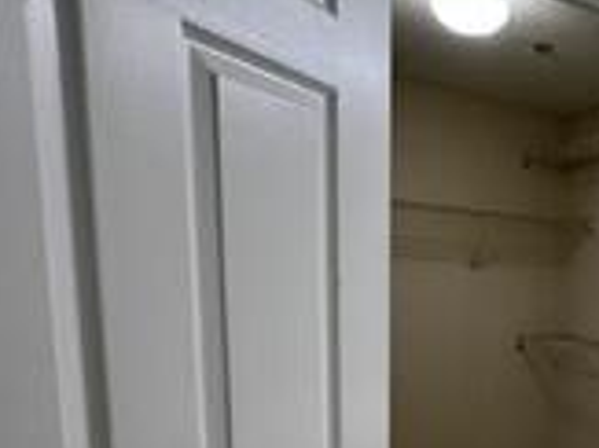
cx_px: 588
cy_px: 367
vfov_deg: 41.9
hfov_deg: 47.9
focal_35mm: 32
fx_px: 553
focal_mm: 1.57
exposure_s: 1/120
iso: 200
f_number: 1.8
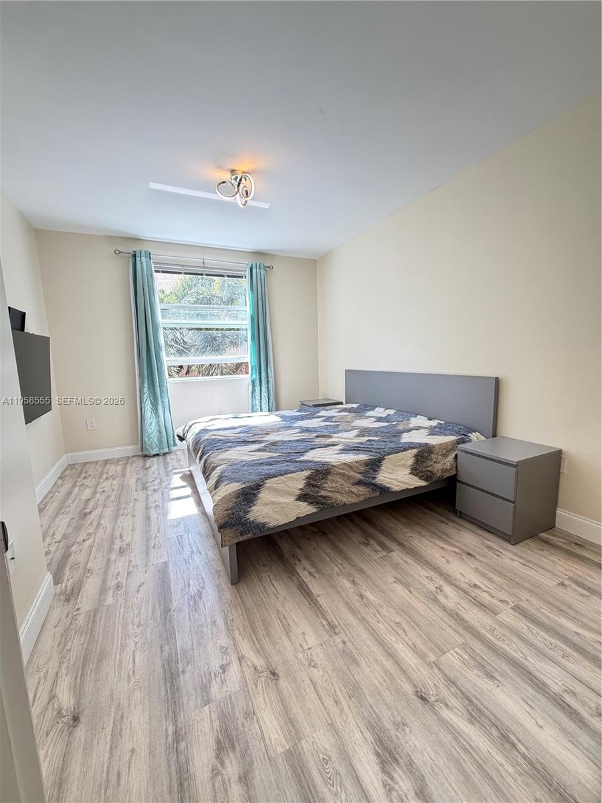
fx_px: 325
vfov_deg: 102.1
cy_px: 402
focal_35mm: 14
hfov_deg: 85.7
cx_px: 301
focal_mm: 2.22
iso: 250
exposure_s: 1/120
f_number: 2.2
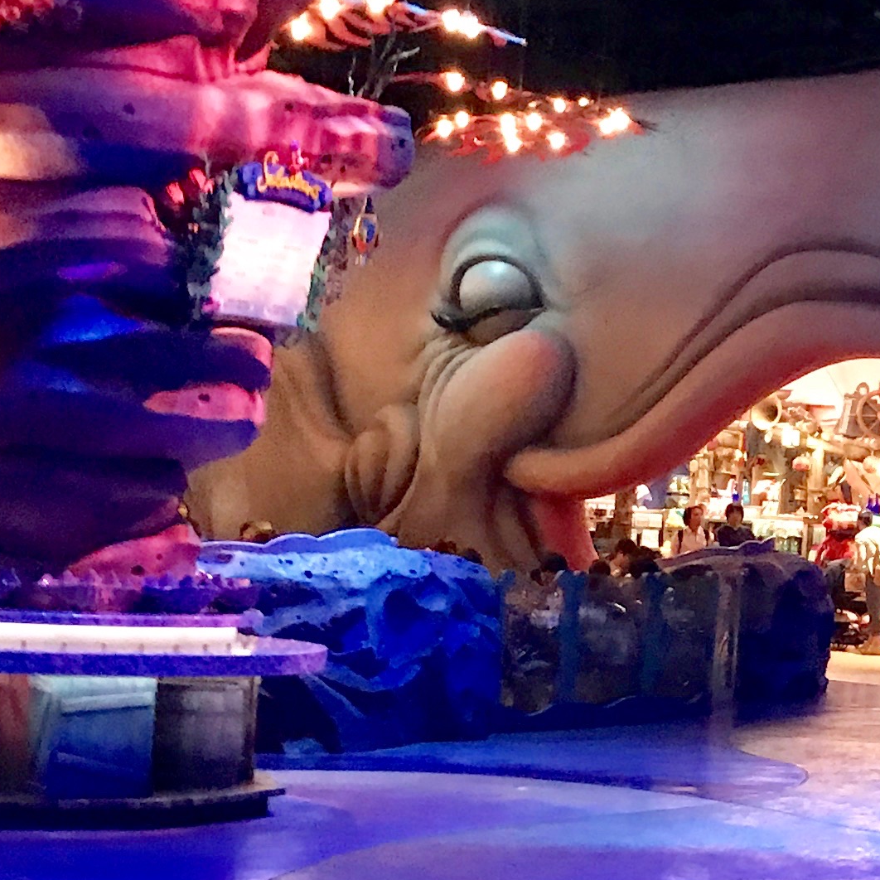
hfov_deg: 17.6
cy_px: 478
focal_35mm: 94
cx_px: 1075
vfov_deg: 18.5
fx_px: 2704
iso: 100
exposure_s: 1/4
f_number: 1.8
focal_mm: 3.99
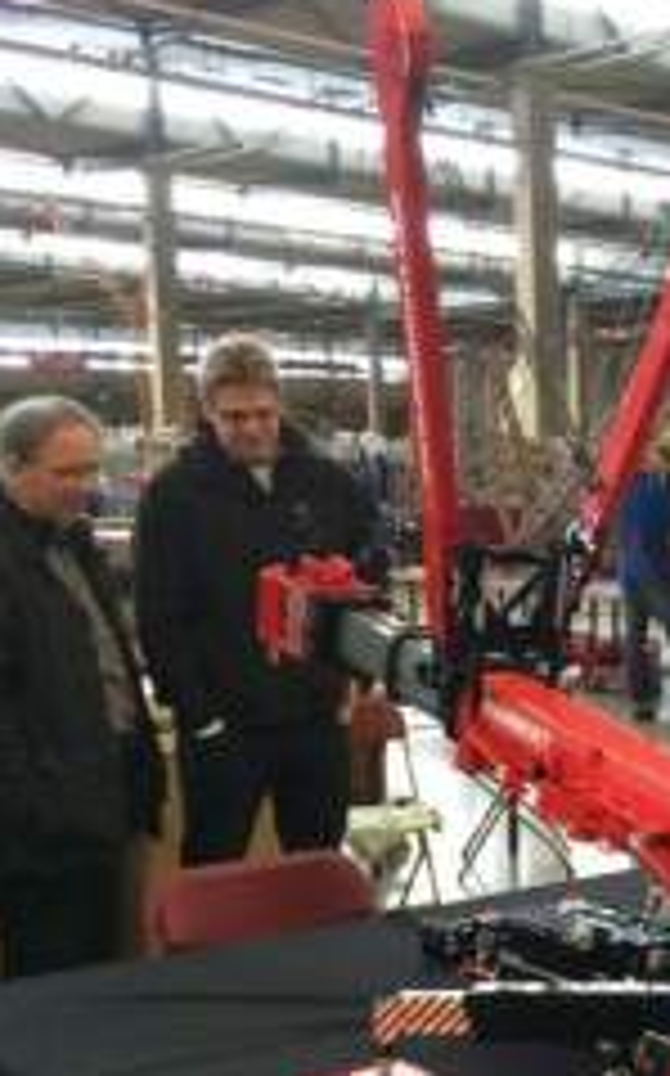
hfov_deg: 19.5
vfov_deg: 33.7
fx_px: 1756
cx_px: 931
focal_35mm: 60
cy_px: 729
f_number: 2.2
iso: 320
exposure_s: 1/24
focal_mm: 4.12
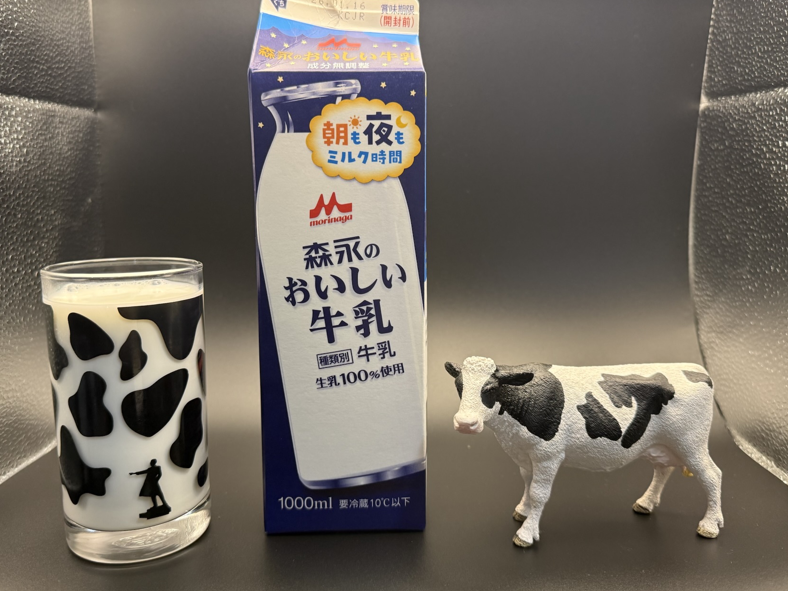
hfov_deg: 61.7
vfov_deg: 48.2
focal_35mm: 29
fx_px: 660
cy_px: 292
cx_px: 383
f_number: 1.78
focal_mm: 6.76
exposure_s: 1/60
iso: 250
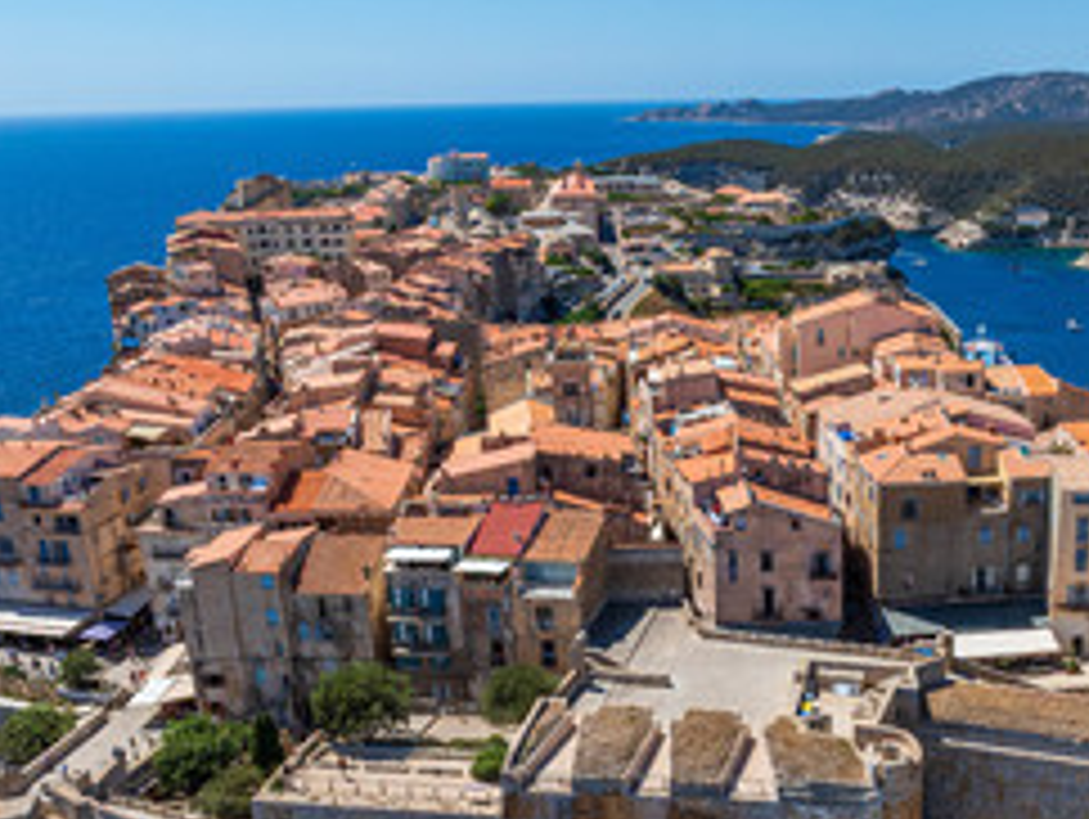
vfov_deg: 38.2
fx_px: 1165
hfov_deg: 49.8
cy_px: 567
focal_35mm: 37
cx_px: 655
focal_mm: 12.3
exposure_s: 1/160
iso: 100
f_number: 11
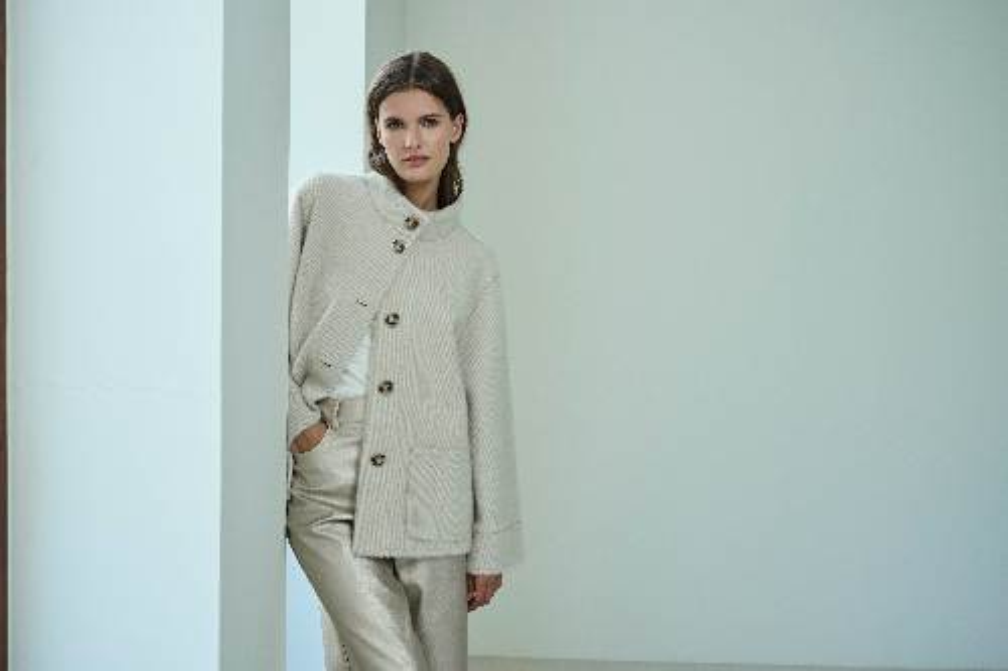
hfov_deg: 46.4
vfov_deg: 31.9
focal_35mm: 42
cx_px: 504
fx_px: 1176
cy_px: 336
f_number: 4
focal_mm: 42
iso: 400
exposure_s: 1/200
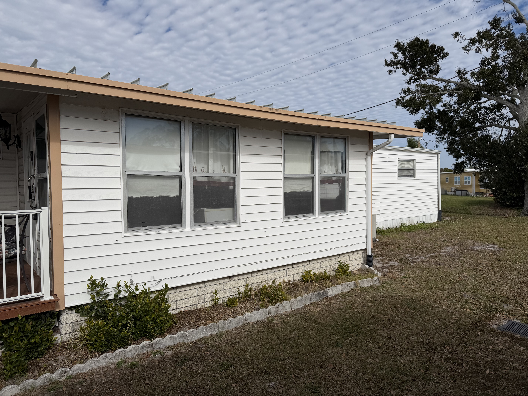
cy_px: 198
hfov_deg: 71.6
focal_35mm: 24
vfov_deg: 56.8
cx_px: 264
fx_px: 366
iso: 80
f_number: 1.78
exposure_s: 1/11905
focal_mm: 6.76
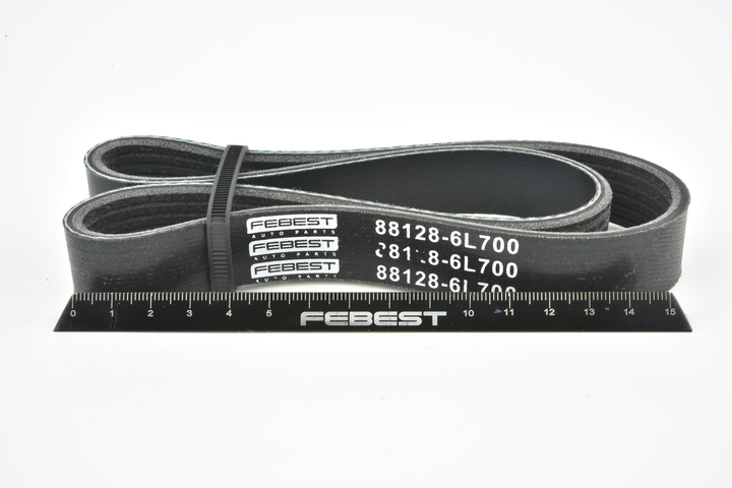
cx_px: 366
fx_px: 1220
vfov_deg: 22.6
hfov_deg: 33.4
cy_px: 244
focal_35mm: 60
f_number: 29
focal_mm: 60
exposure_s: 1/2
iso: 64
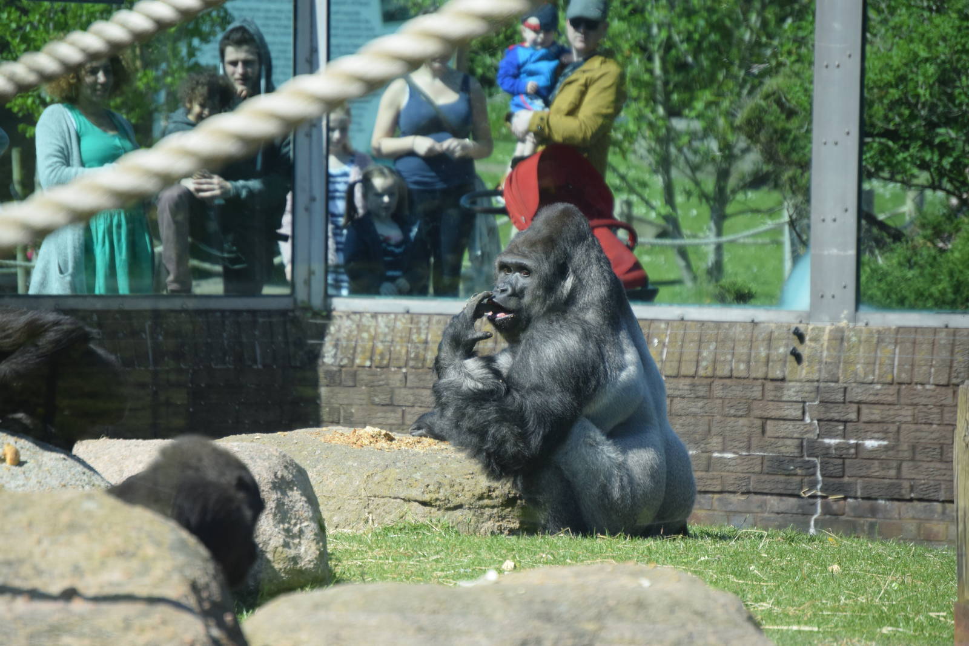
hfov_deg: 6.9
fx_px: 8075
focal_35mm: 300
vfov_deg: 4.6
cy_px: 323
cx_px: 484
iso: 560
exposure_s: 1/1000
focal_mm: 200
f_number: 5.6
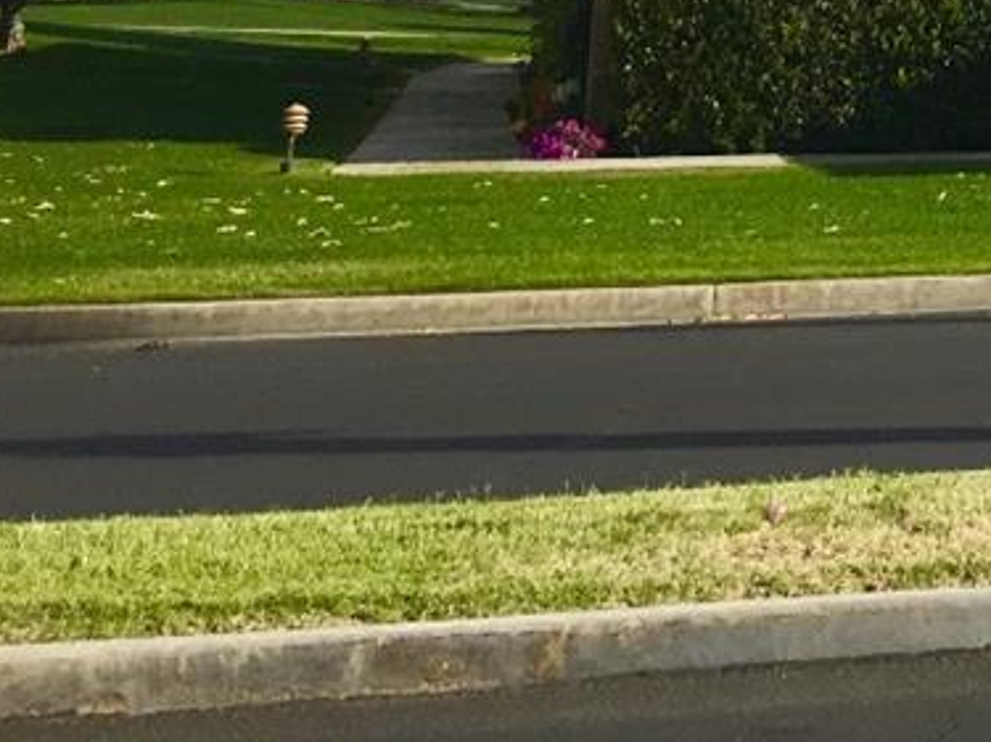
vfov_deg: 11.8
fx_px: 3320
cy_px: -562
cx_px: 1966
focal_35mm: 116
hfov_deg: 14.3
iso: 25
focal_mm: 4.15
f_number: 2.2
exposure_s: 1/2262
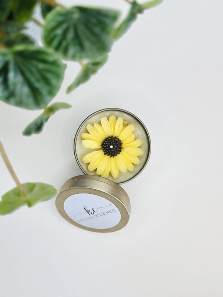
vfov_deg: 39.7
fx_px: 412
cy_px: 148
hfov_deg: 30.3
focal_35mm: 48
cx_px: 112
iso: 64
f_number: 1.78
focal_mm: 6.86
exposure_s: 1/149
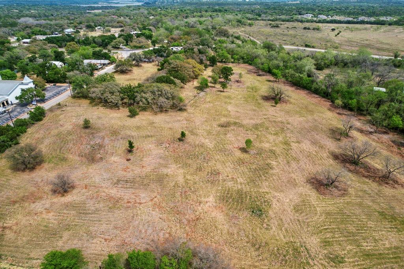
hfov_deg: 78.6
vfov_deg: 57.2
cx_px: 202
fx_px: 247
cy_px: 134
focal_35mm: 22
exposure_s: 1/1250
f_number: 2.8
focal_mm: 8.38
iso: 100
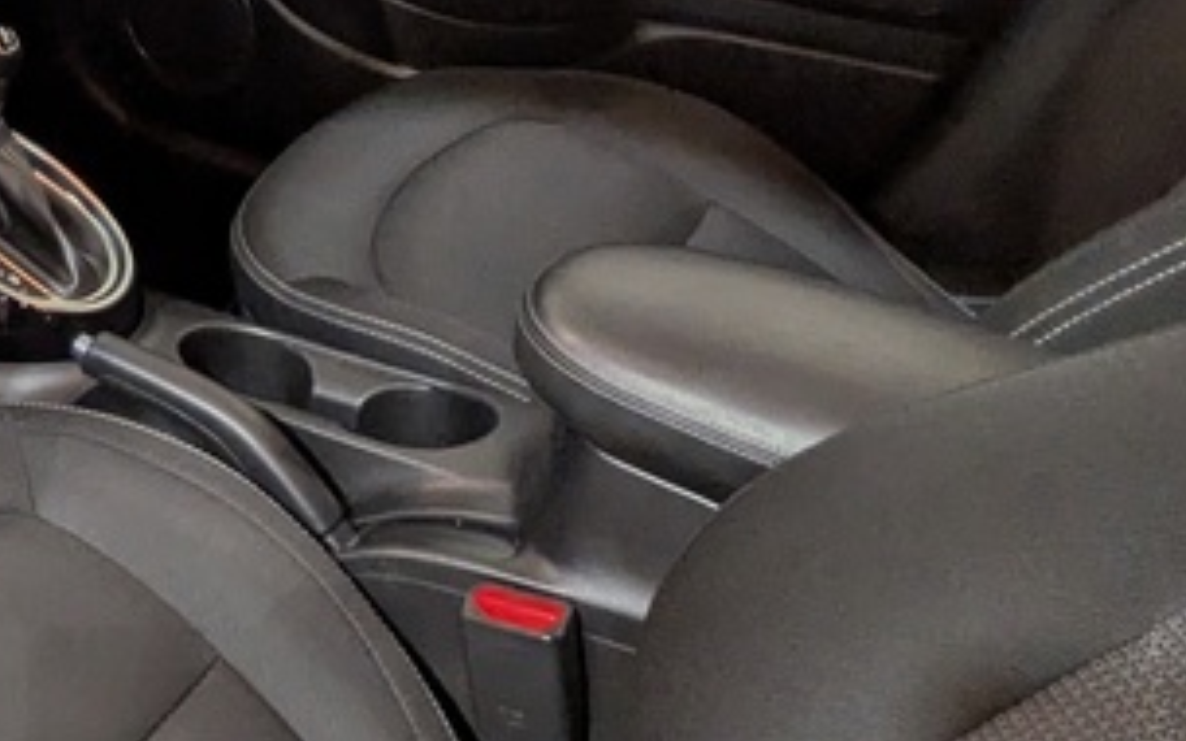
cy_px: 58
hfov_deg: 32.0
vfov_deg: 25.0
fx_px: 1616
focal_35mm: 50
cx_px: -308
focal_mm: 1.83
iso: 70
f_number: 2.2
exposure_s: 1/30
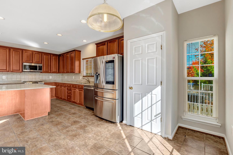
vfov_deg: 73.7
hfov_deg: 96.7
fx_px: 104
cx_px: 116
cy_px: 78
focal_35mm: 16
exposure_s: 1/160
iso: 1250
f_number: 8
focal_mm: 16
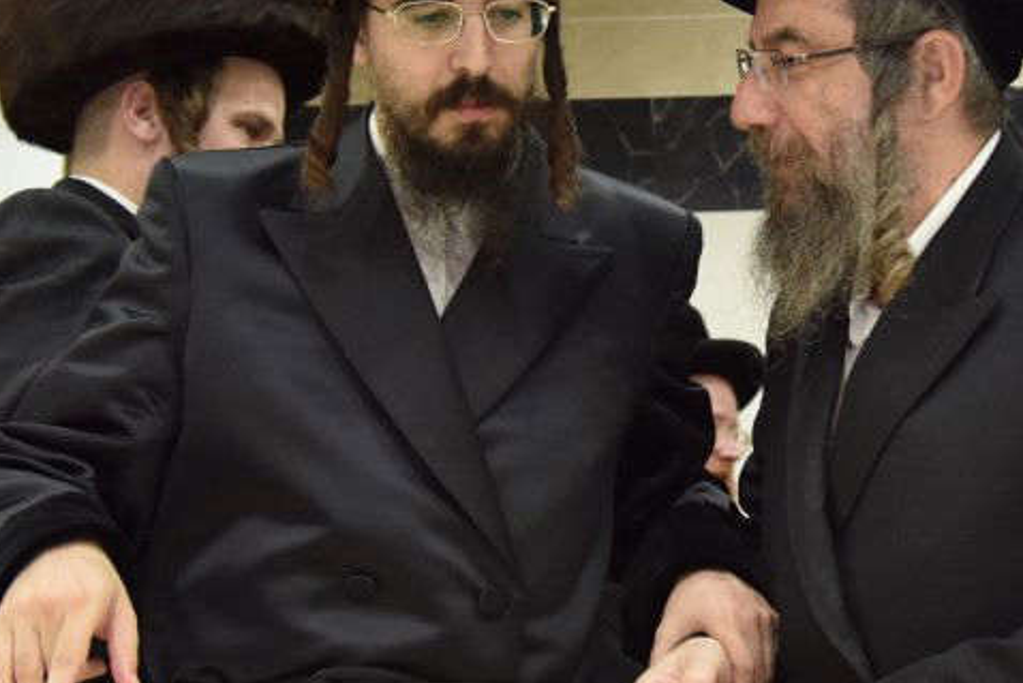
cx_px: 685
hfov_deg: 26.8
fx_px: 2132
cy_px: 301
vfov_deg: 18.2
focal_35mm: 75
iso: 1000
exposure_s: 1/160
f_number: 4
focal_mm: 35
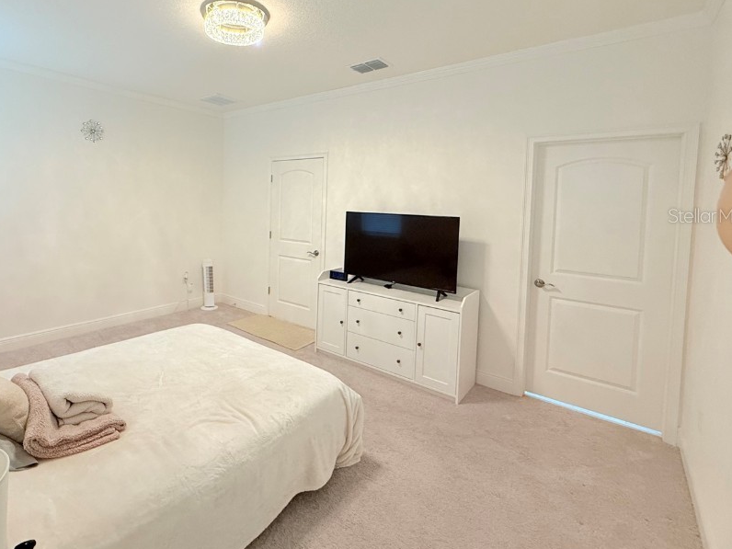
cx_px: 284
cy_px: 215
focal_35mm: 18
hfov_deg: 86.4
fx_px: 381
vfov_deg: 70.7
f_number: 2.2
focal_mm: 2.22
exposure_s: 1/120
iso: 320
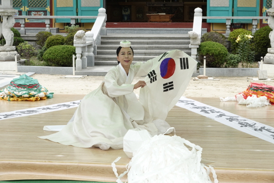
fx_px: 616
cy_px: 92
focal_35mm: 81
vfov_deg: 16.9
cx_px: 137
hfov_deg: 25.1
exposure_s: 1/640
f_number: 5
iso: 200
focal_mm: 29.69
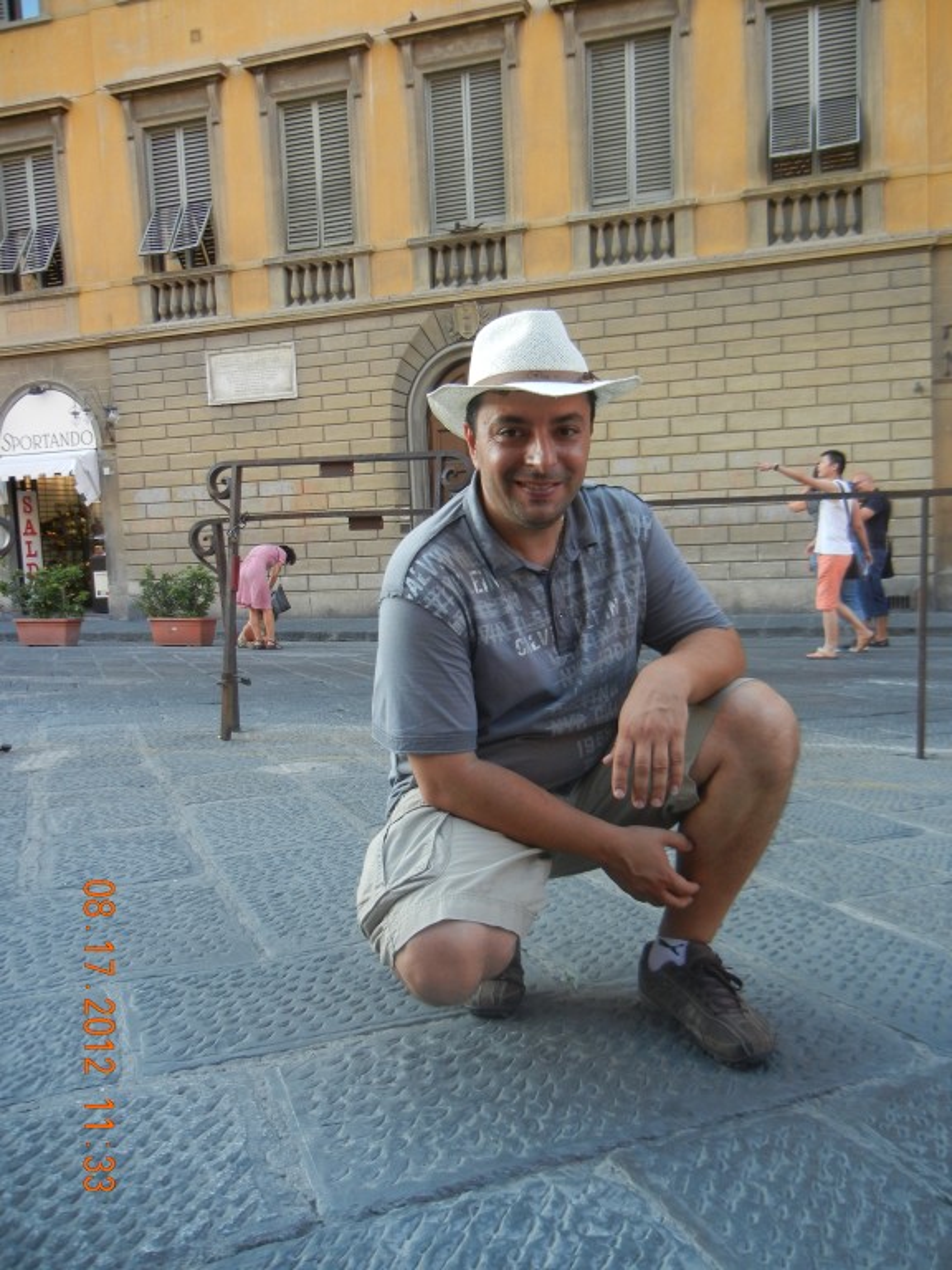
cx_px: 476
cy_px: 635
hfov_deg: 46.8
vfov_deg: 60.0
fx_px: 1100
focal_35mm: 30
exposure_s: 1/114
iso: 160
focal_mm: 5.4
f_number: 3.5
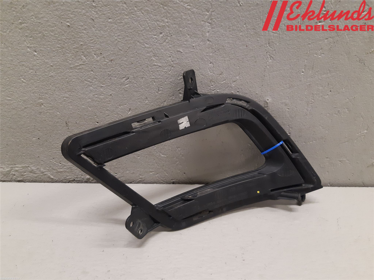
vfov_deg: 53.1
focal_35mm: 26
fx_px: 281
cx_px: 187
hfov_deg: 67.3
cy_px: 140
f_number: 1.7
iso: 200
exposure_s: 1/50
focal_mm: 3.93
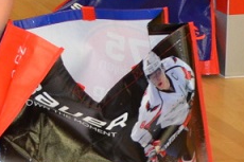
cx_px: -293
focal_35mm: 172
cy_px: -202
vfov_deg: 7.5
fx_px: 1165
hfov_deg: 10.6
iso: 800
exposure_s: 1/60
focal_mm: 22
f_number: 3.8
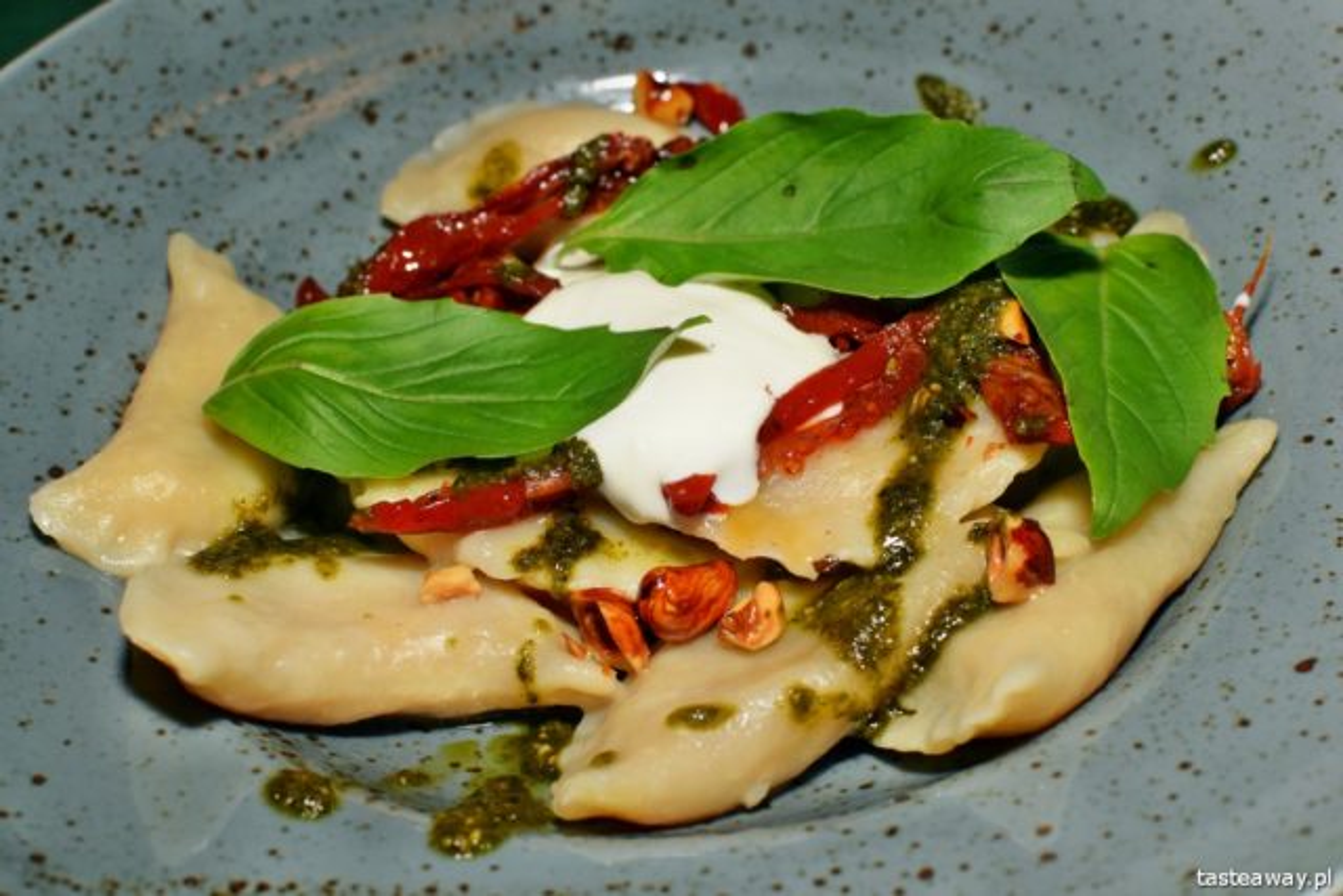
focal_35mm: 52
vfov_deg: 25.8
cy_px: 448
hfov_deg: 37.8
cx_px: 672
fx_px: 1959
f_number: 7.1
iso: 640
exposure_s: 1/125
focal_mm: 35
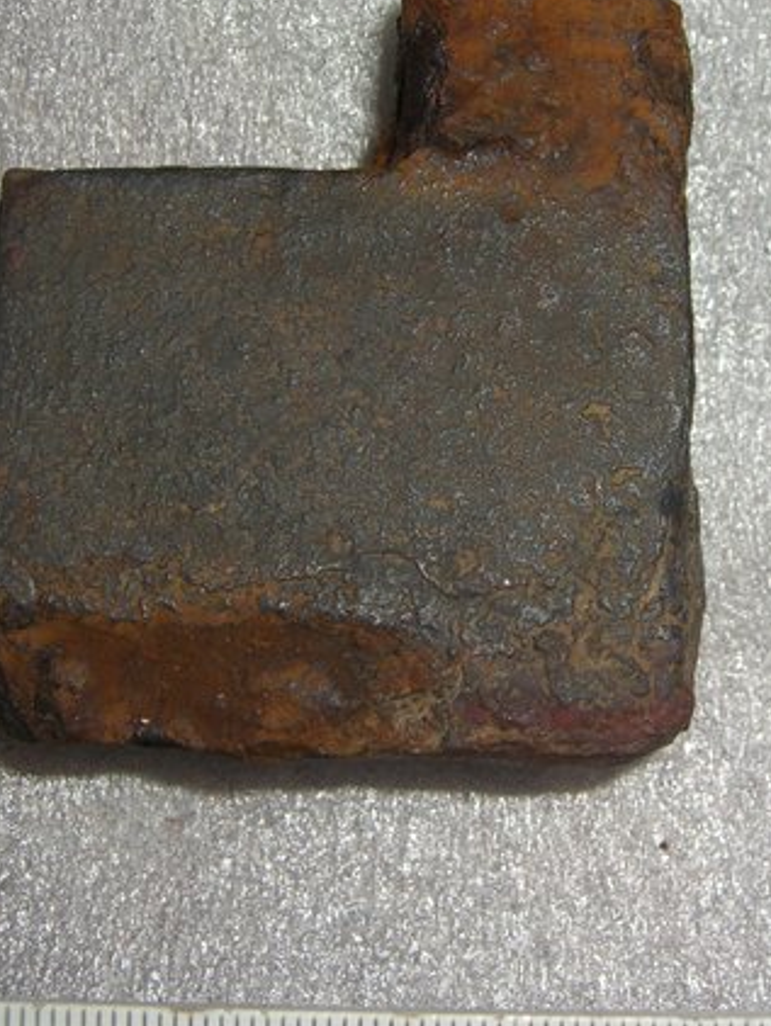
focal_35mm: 45
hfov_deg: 32.2
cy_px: 530
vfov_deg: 42.0
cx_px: 327
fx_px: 1335
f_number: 4
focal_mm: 7.9
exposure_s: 1/60
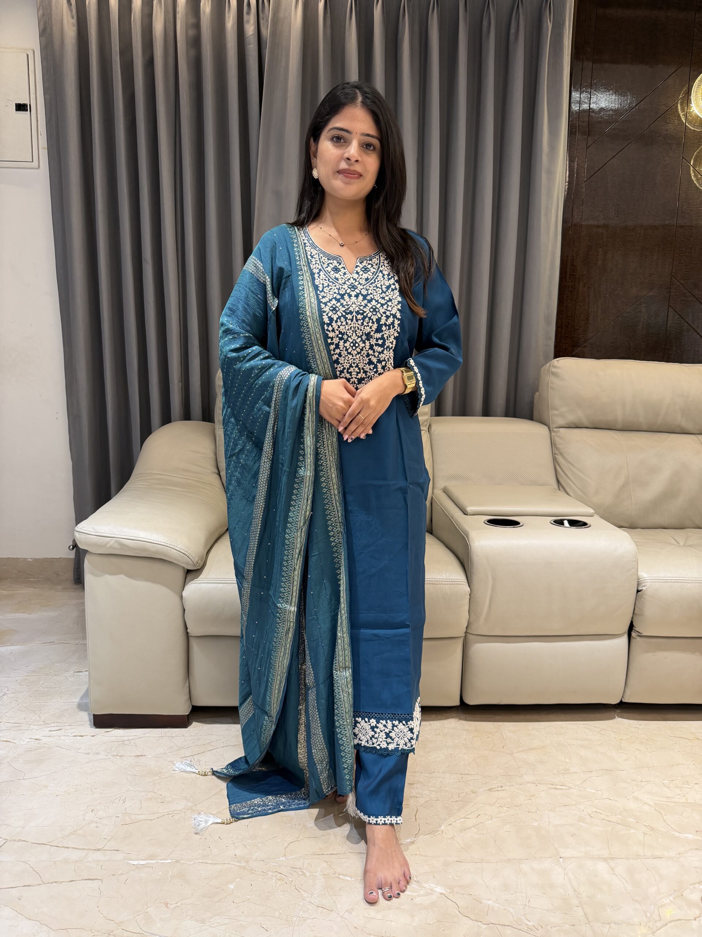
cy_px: 468
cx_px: 351
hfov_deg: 56.8
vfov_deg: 71.6
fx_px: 649
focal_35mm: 24
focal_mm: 6.76
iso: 160
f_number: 1.78
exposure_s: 1/100
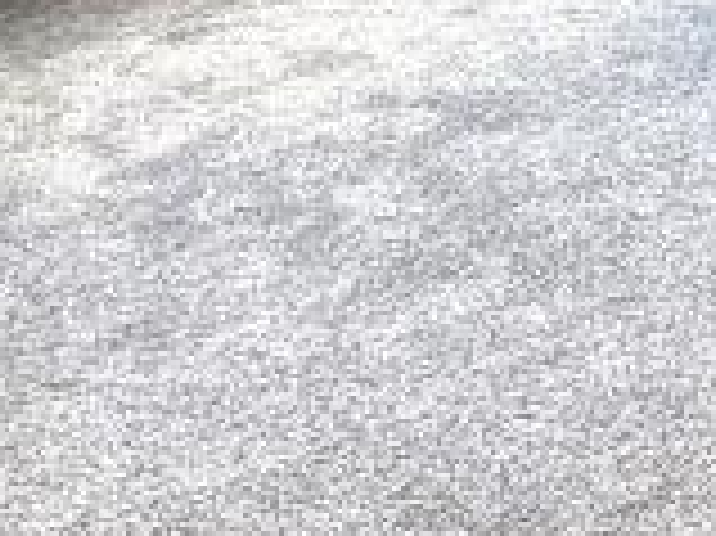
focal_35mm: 90
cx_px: 1414
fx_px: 1860
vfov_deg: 14.1
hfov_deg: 16.7
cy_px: -491
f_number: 2.2
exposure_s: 1/99
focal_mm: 2.22
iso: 80
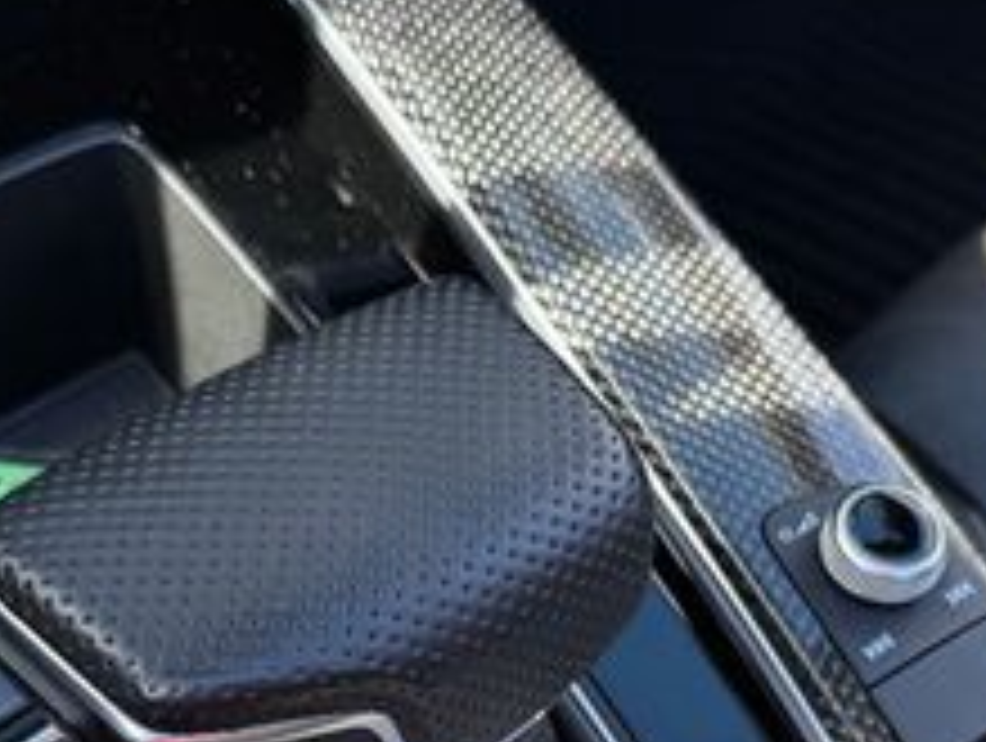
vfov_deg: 19.9
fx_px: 1997
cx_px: 549
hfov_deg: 27.7
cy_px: 872
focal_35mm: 70
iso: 80
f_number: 1.78
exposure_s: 1/464
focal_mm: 6.76
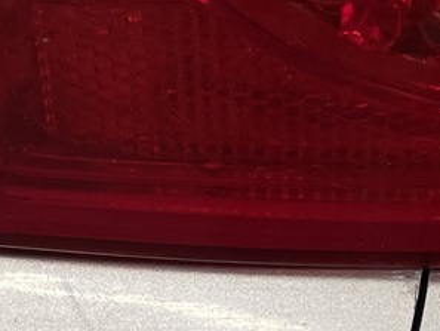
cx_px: 201
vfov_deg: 11.3
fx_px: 1602
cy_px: 503
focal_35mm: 126
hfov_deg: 15.6
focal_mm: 4.2
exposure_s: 1/182
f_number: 1.6
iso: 40
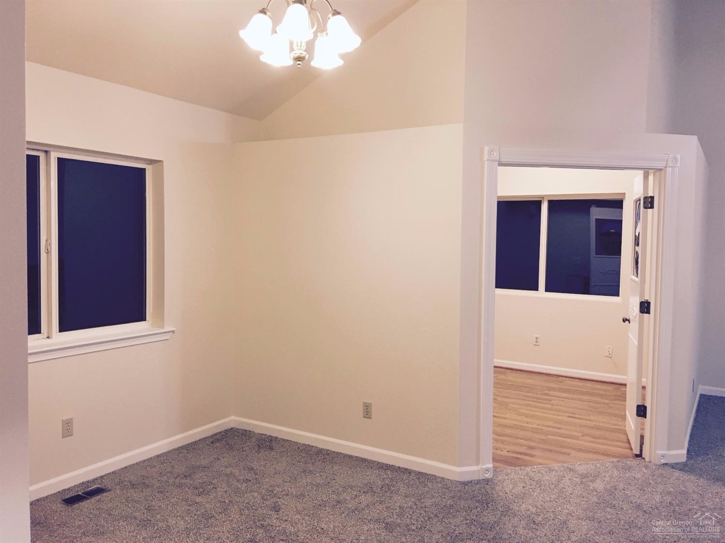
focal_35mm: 29
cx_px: 362
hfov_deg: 61.7
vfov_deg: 48.2
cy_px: 272
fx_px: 607
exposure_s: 1/30
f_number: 2.2
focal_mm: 4.15
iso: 125
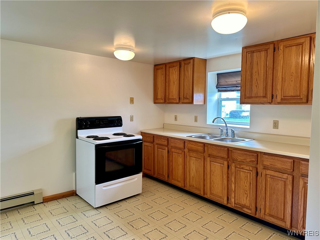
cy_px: 120
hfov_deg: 71.6
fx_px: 222
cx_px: 160
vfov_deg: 56.8
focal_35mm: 24
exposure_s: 1/120
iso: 100
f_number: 1.78
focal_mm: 6.86
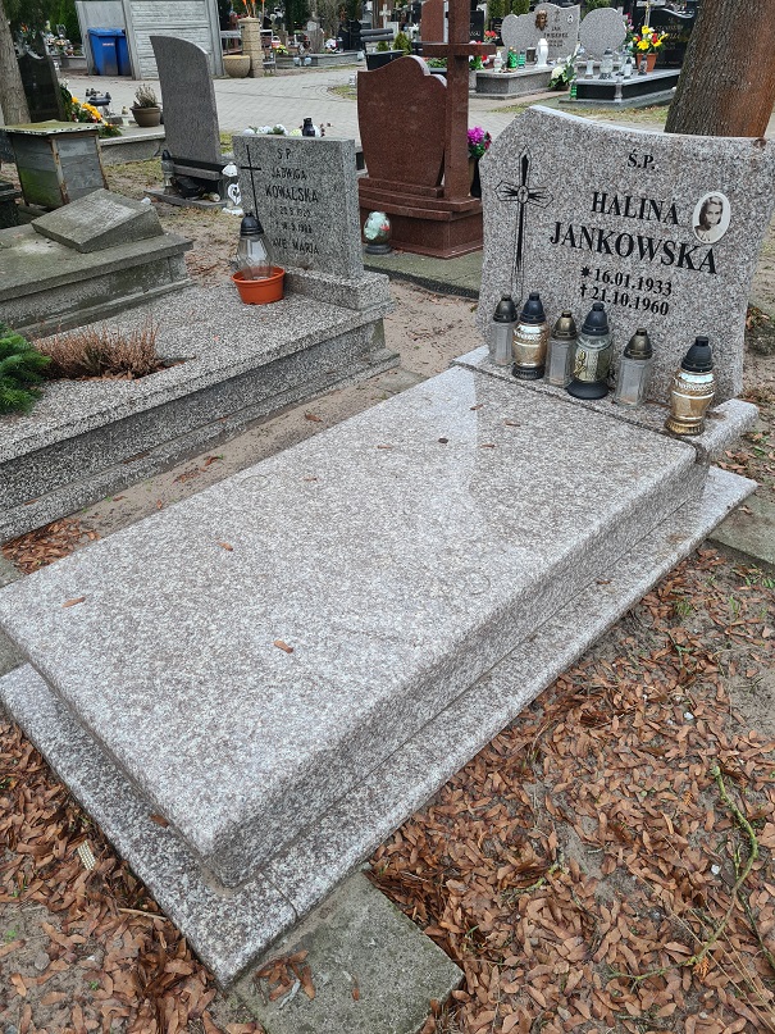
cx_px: 388
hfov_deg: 53.1
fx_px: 776
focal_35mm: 26
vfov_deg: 67.3
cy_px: 517
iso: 64
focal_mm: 5.4
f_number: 1.8
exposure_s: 1/100
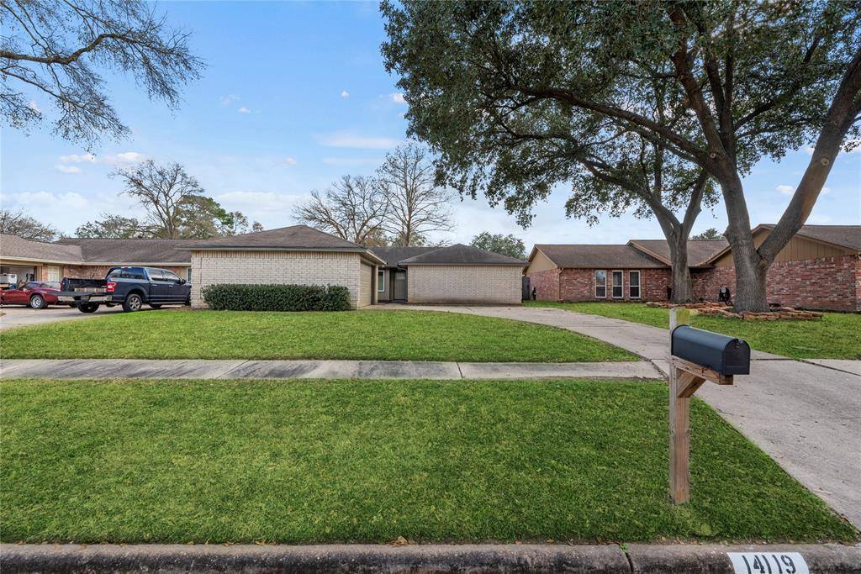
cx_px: 430
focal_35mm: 15
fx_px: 359
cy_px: 287
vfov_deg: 77.3
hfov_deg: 100.4
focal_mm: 15
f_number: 8
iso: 100
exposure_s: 1/125
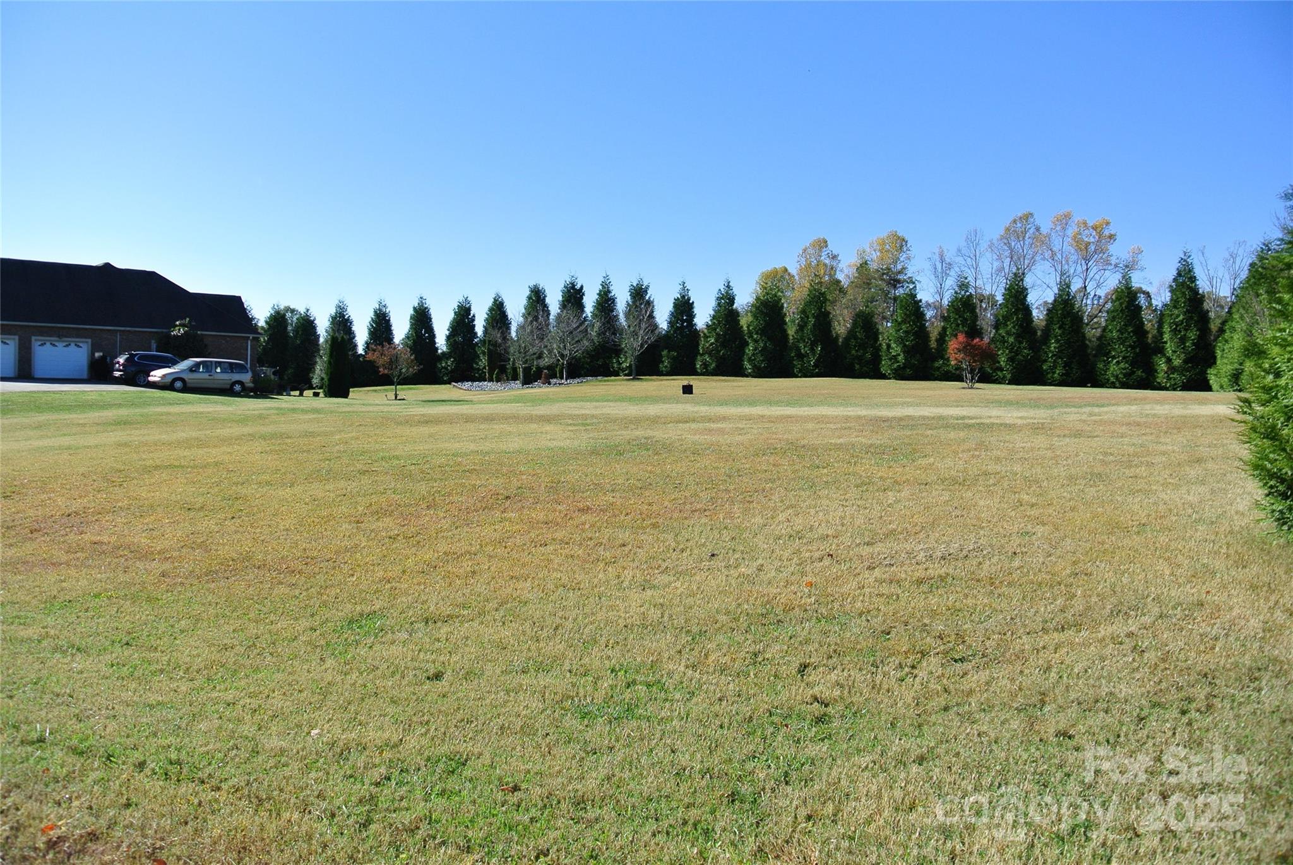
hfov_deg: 67.3
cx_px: 646
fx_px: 971
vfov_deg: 48.0
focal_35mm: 27
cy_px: 432
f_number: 4.5
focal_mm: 10
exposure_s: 1/500
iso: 100
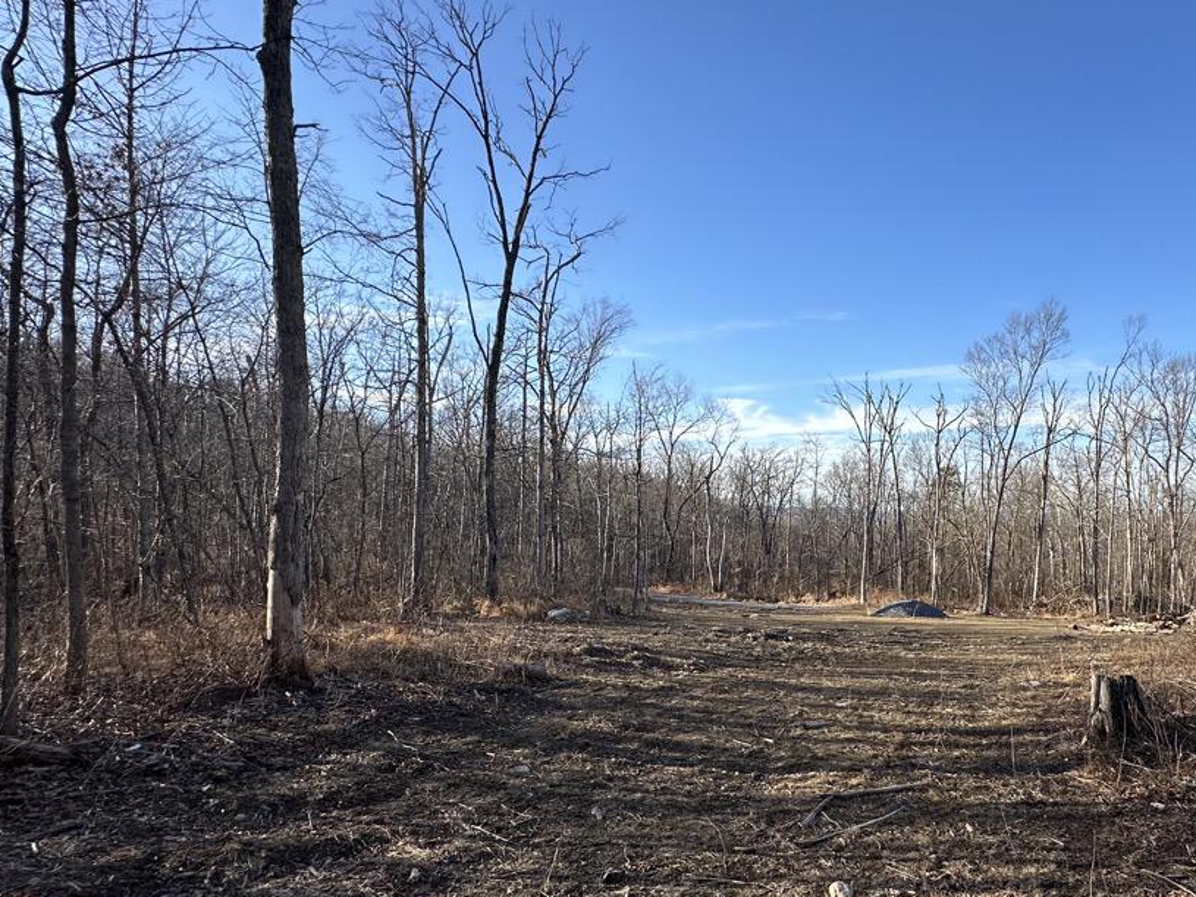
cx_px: 838
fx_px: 760
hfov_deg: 73.0
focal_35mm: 22
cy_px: 534
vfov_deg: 60.6
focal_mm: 2.22
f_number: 2.2
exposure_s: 1/924
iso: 50
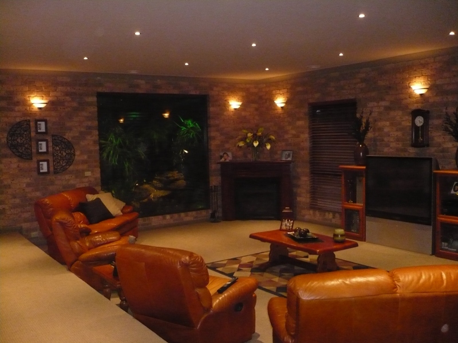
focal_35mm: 35
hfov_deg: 52.6
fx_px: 463
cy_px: 172
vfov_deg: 40.7
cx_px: 229
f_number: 2.8
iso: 640
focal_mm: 5.8
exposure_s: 1/30
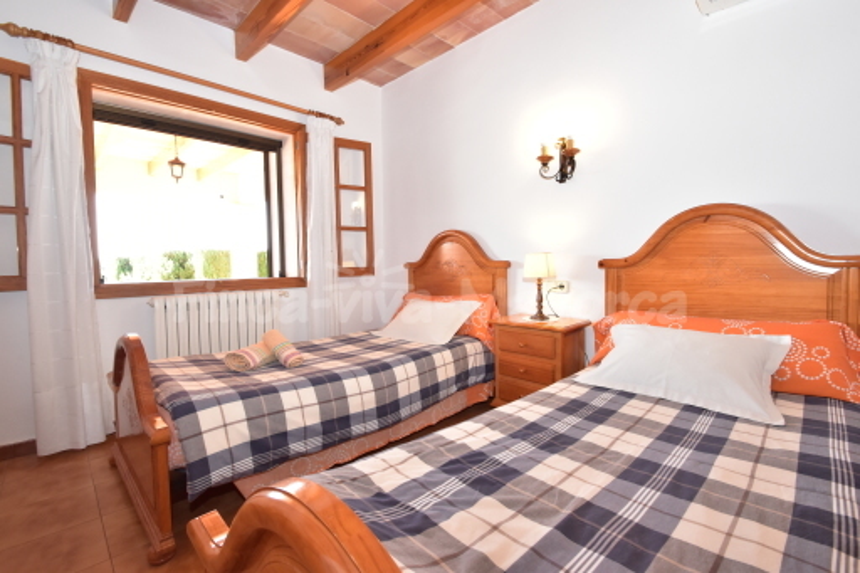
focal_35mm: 15
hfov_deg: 100.4
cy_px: 286
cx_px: 430
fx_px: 358
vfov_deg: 77.3
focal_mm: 10
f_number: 8
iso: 1100
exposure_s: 1/60
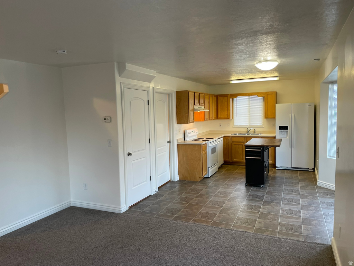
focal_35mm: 26
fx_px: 266
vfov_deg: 53.1
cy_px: 133
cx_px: 177
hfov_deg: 67.3
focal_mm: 4.2
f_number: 1.6
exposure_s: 1/120
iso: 125
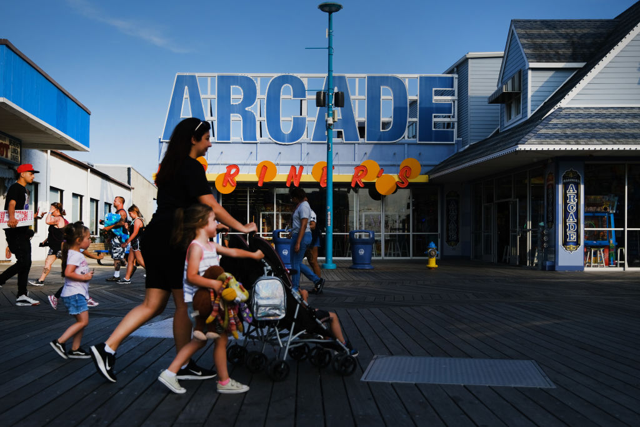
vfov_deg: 32.6
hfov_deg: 47.4
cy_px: 214
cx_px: 320
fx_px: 729
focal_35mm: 41
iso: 160
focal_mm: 27.4
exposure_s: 1/3200
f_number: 2.8
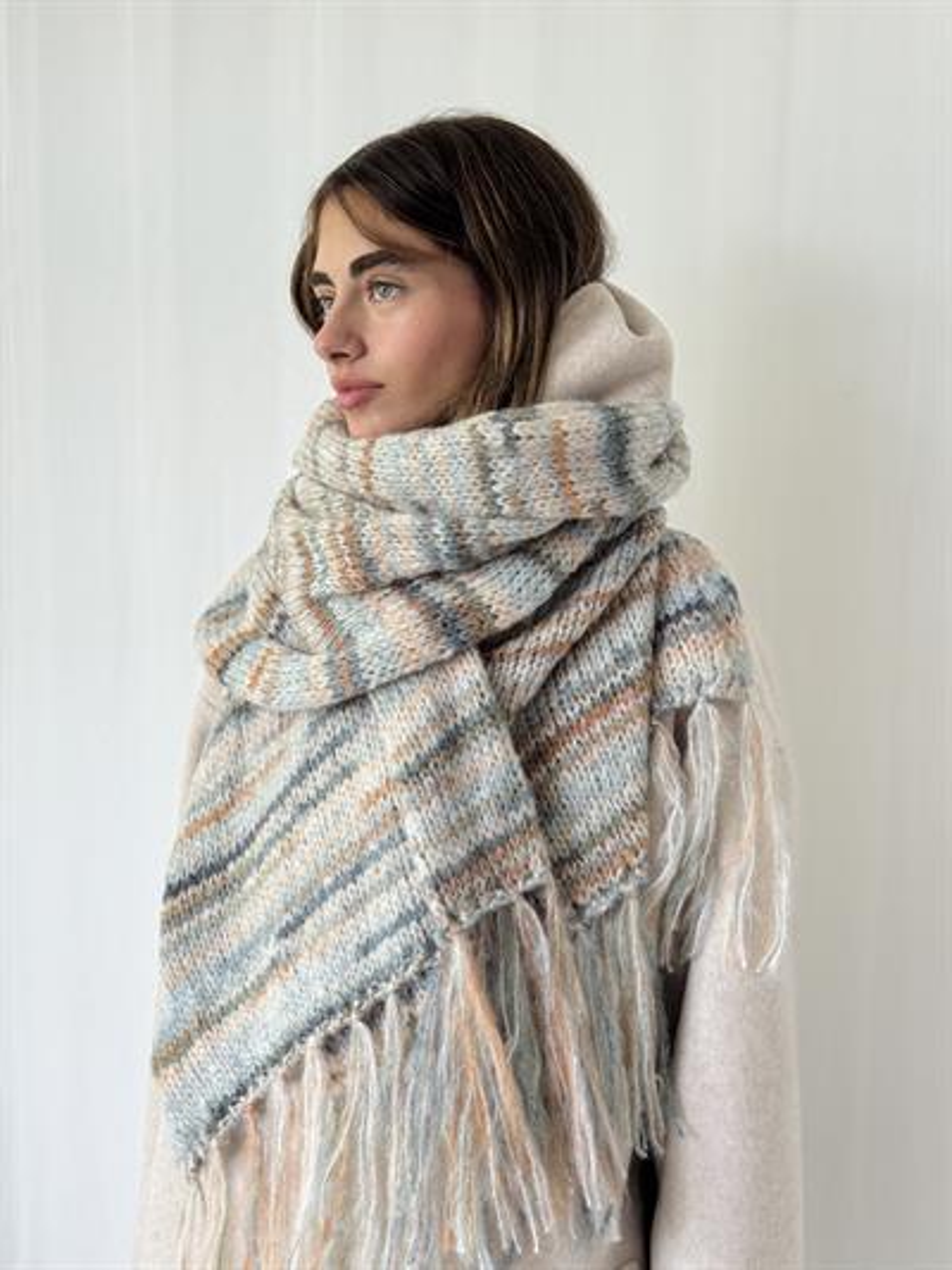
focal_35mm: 48
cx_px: 476
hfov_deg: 30.3
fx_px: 1759
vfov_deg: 39.6
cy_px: 635
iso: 80
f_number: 1.78
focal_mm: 6.76
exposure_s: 1/129
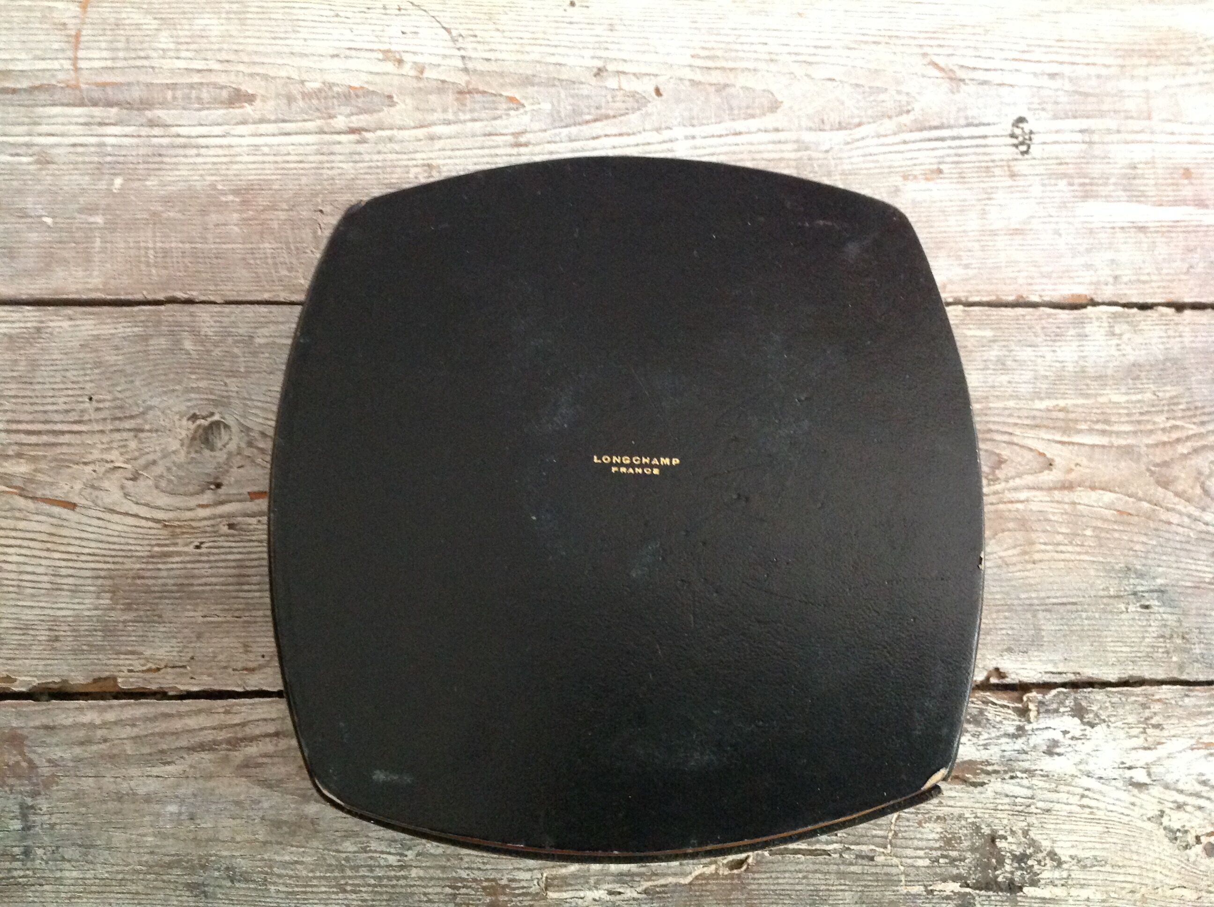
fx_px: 1226
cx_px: 607
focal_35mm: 35
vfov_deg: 40.6
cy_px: 454
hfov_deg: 52.7
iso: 500
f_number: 2.4
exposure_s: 1/15
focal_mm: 4.28
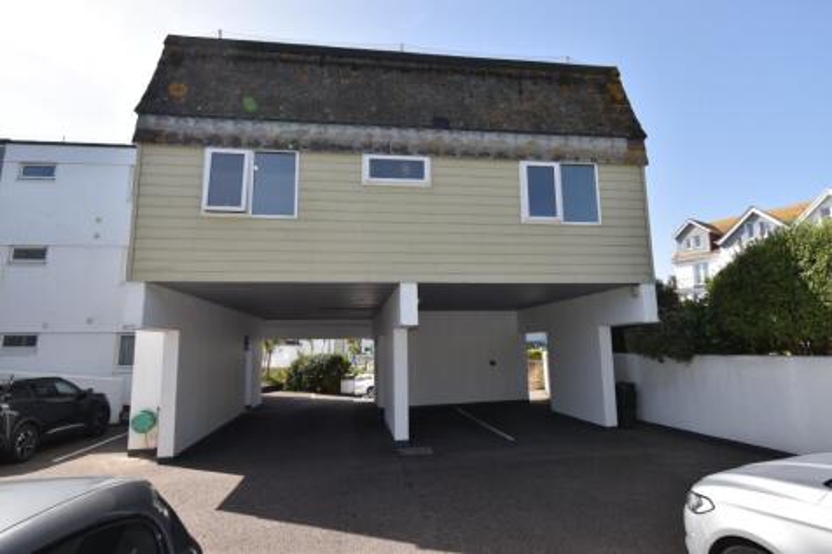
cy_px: 277
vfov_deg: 63.2
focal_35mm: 20
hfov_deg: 85.4
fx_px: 450
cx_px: 416
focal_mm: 13
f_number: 7.1
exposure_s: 1/200
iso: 100
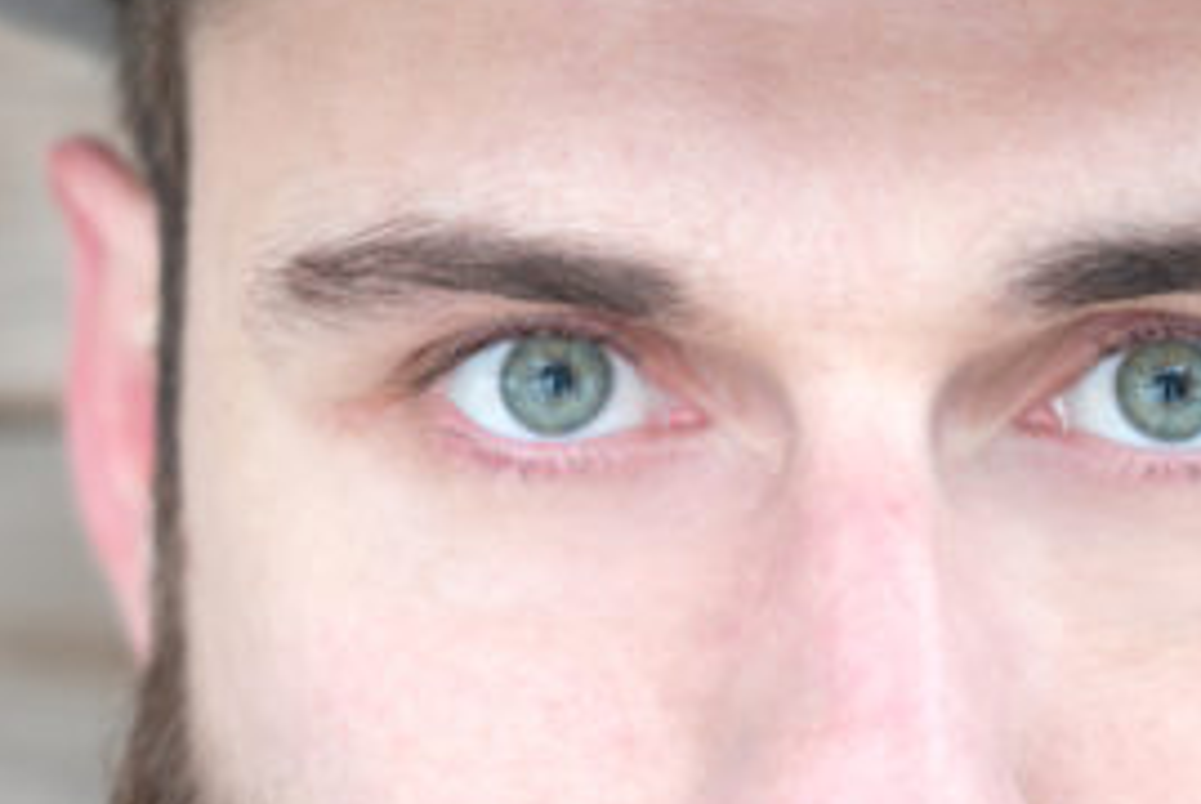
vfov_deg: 1.8
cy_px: 570
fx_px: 25415
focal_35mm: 761
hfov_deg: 2.7
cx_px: 241
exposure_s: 1/40
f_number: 2.8
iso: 200
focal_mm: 200
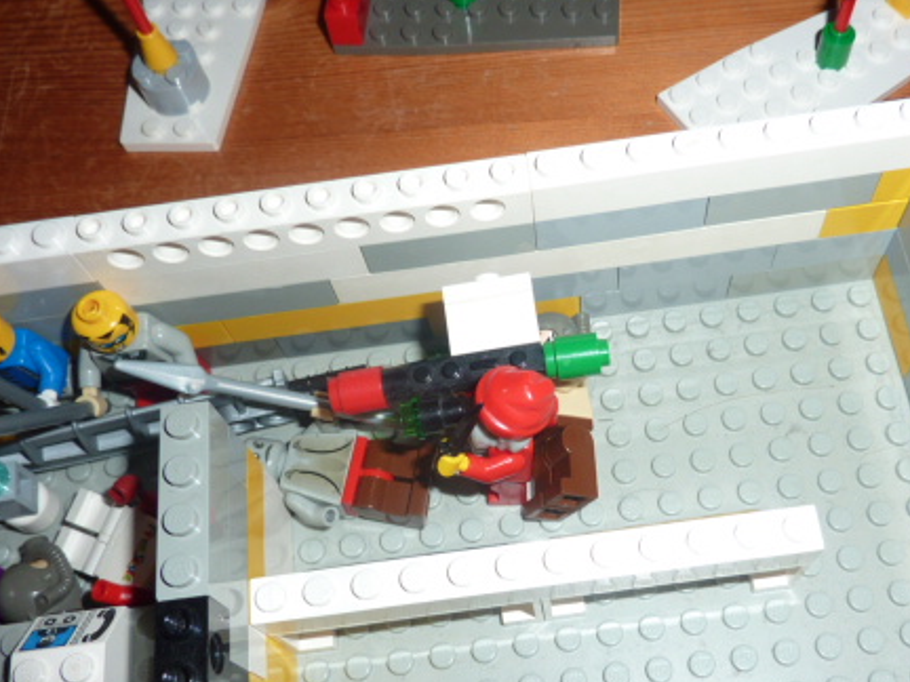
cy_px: 423
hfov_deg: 49.9
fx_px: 973
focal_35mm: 37
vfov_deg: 38.4
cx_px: 535
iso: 100
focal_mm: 4.1
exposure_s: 1/30
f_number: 3.3
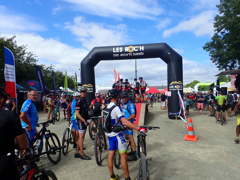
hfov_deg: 69.4
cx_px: 120
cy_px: 90
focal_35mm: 25
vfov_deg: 54.9
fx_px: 173
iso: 100
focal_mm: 4.5
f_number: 8
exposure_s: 1/160
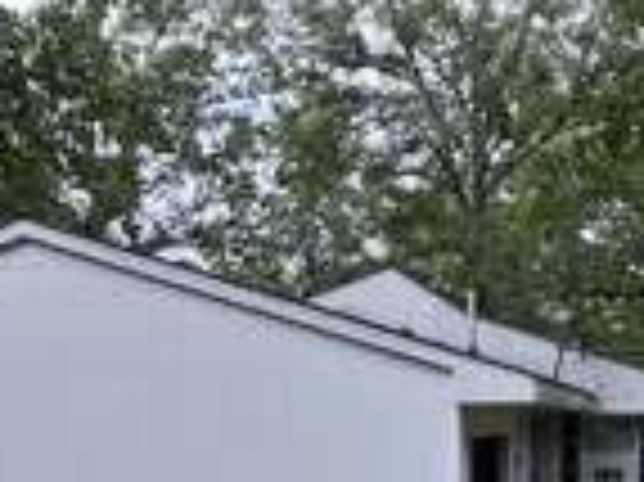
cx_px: 329
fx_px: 1245
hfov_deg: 29.0
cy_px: 514
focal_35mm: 67
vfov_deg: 21.0
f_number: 2.8
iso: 100
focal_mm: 12.29
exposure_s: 1/50
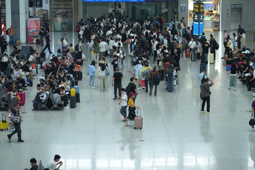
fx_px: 779
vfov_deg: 12.5
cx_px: 133
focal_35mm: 110
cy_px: 81
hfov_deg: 18.6
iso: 800
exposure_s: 1/125
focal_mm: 105
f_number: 4
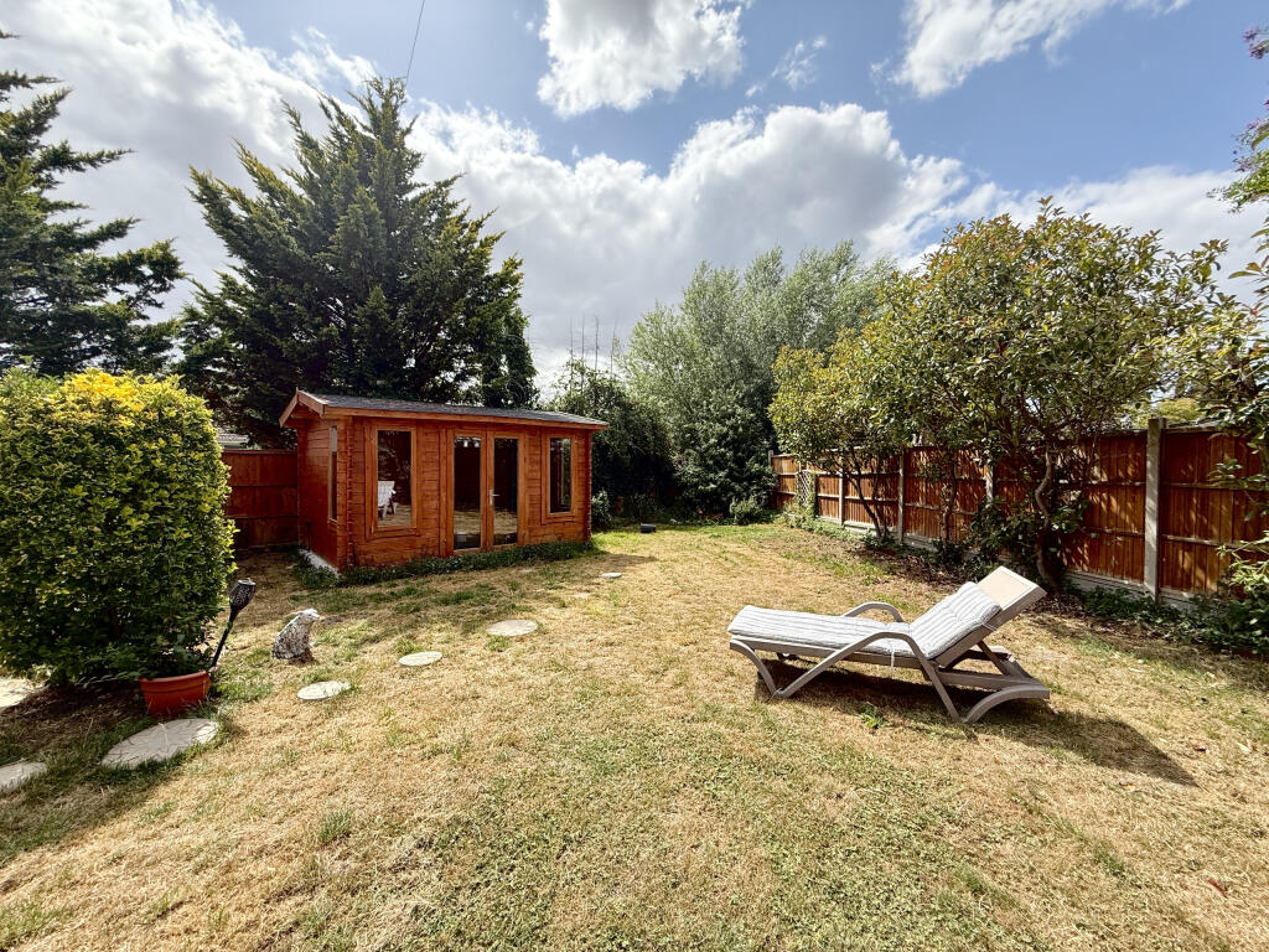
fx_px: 513
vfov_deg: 85.7
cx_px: 634
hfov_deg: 102.1
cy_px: 476
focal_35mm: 14
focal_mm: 2.22
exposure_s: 1/1211
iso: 50
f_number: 2.2
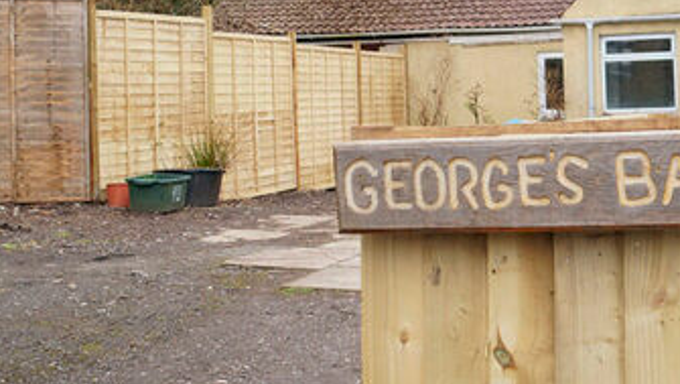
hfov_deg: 34.2
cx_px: 562
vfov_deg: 20.1
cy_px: 46
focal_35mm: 59
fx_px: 1065
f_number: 5.6
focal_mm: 18
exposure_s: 1/80
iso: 100
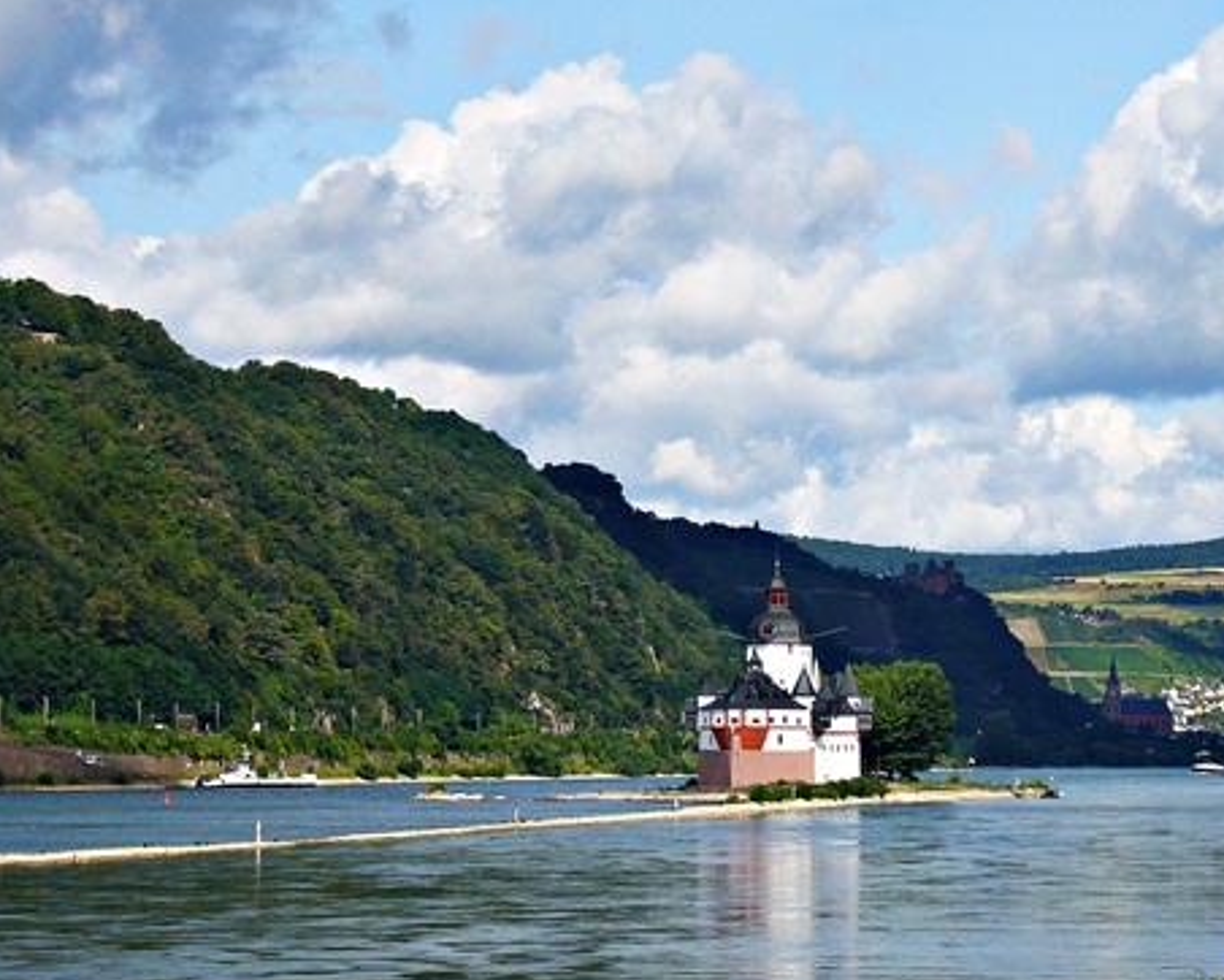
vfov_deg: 11.0
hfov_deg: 13.6
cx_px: 772
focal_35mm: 141
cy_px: 604
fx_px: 5110
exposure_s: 1/400
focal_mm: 16.8
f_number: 5.6
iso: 80
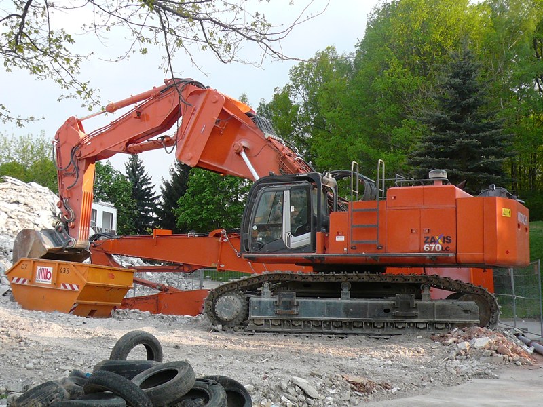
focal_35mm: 44
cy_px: 204
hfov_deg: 42.9
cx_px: 272
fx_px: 690
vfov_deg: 32.9
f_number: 2.8
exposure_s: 1/400
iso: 100
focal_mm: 4.7
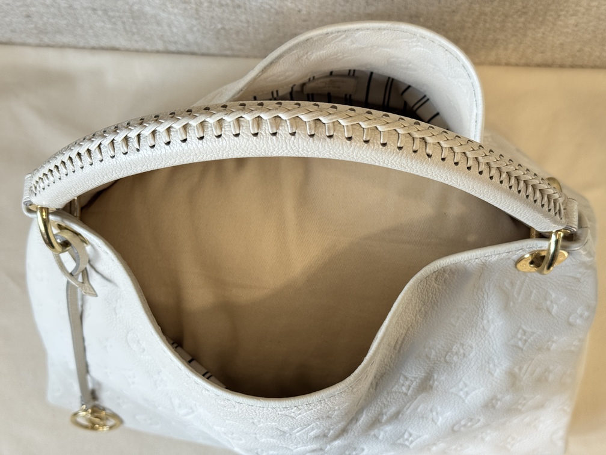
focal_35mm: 48
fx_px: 840
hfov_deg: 39.7
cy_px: 228
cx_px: 303
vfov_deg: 30.3
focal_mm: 6.76
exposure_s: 1/50
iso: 125
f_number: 1.78
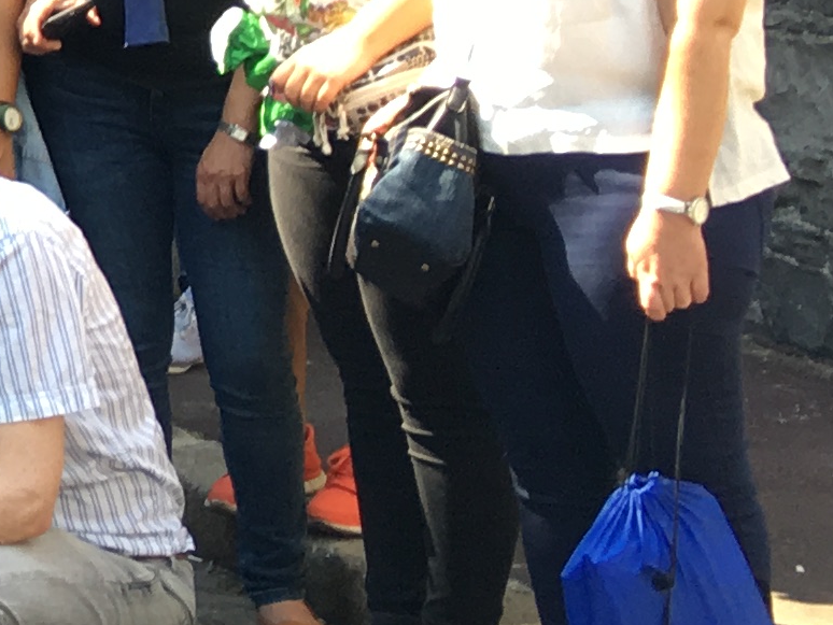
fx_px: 3635
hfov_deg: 10.9
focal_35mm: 151
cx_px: -1204
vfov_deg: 9.4
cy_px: -513
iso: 25
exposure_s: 1/122
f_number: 2.2
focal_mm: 4.15
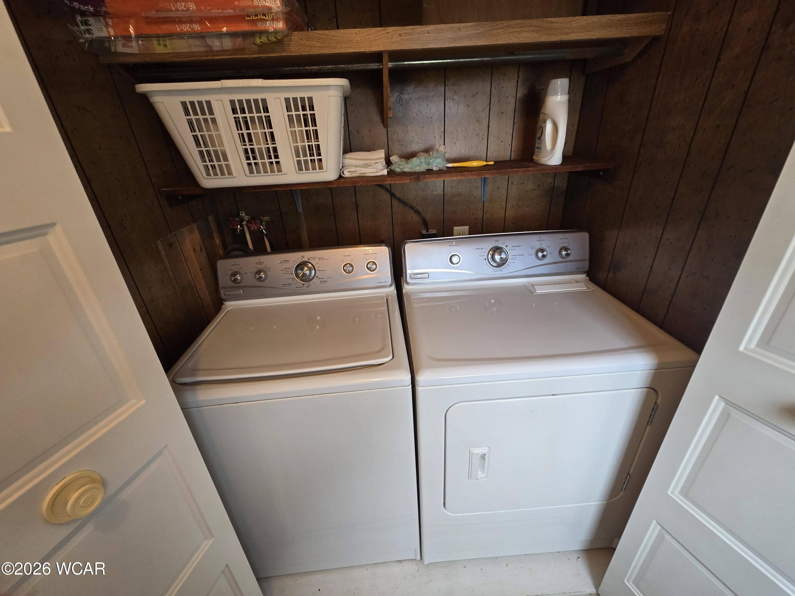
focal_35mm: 13
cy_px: 298
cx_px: 398
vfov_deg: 89.9
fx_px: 299
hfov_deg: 106.2
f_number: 2.2
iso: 250
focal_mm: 2.2
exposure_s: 1/60
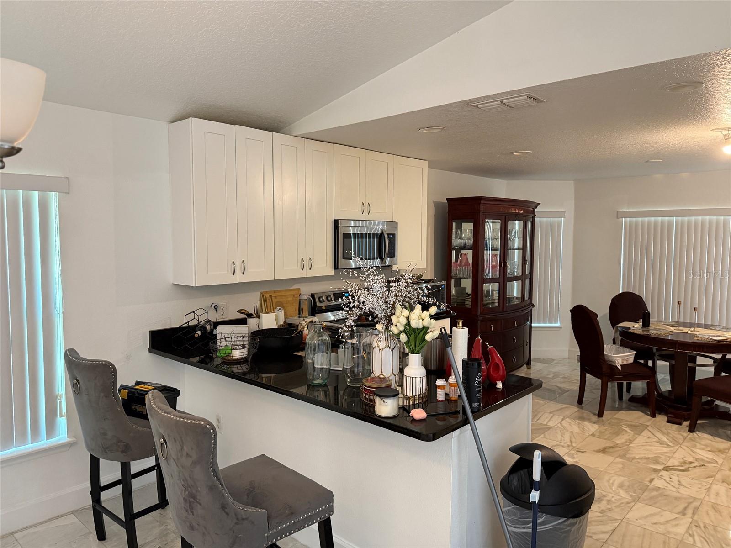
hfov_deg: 71.6
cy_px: 274
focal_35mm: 24
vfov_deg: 56.8
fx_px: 507
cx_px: 366
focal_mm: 6.76
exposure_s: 1/60
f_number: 1.78
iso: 320
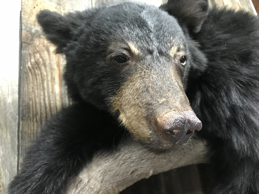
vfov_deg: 49.7
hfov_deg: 63.4
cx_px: 130
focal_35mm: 28
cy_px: 97
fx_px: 209
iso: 100
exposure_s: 1/15
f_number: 1.8
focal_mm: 3.99
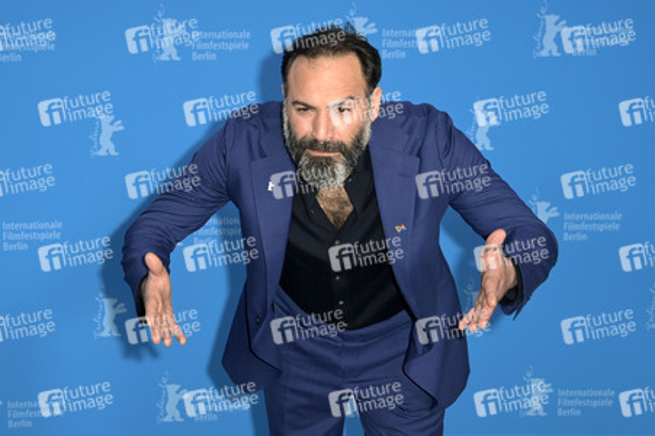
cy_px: 218
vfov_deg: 24.2
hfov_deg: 35.7
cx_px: 328
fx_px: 1018
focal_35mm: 56
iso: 1000
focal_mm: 56
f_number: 5.6
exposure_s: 1/250
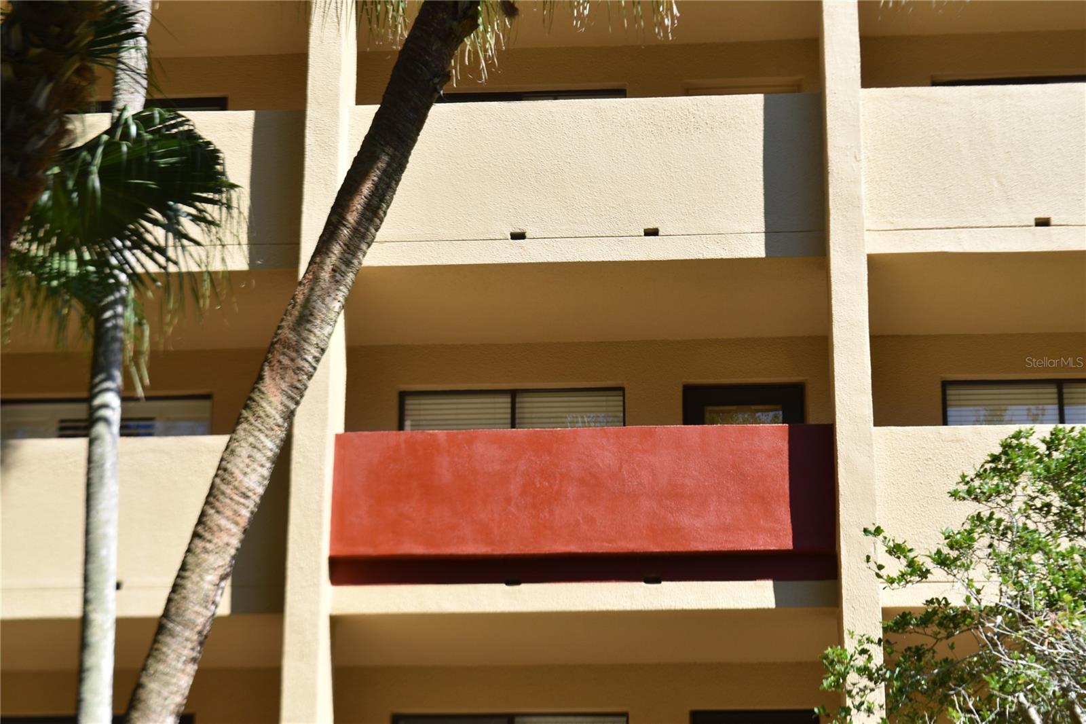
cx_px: 543
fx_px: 2488
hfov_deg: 24.6
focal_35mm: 82
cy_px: 362
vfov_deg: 16.5
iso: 200
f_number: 9
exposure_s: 1/320
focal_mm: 55
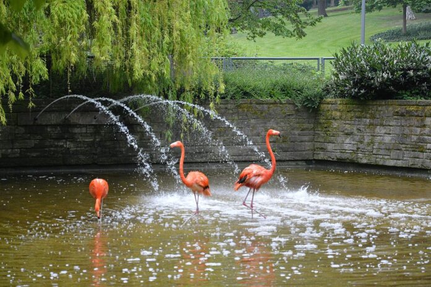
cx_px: 216
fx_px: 1615
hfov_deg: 15.2
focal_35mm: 135
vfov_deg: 10.1
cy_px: 144
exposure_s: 1/500
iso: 3200
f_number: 5.6
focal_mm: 90
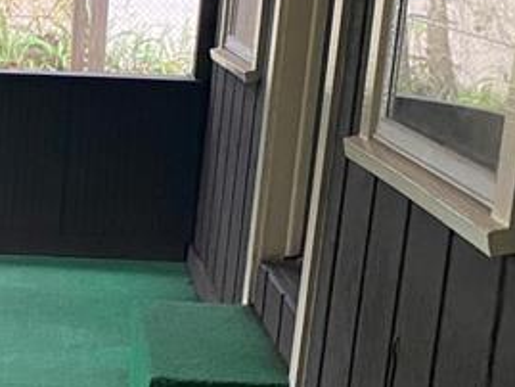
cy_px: 215
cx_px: -247
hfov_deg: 17.8
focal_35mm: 99
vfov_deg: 14.9
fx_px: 1474
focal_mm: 4.25
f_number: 1.8
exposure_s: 1/60
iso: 400
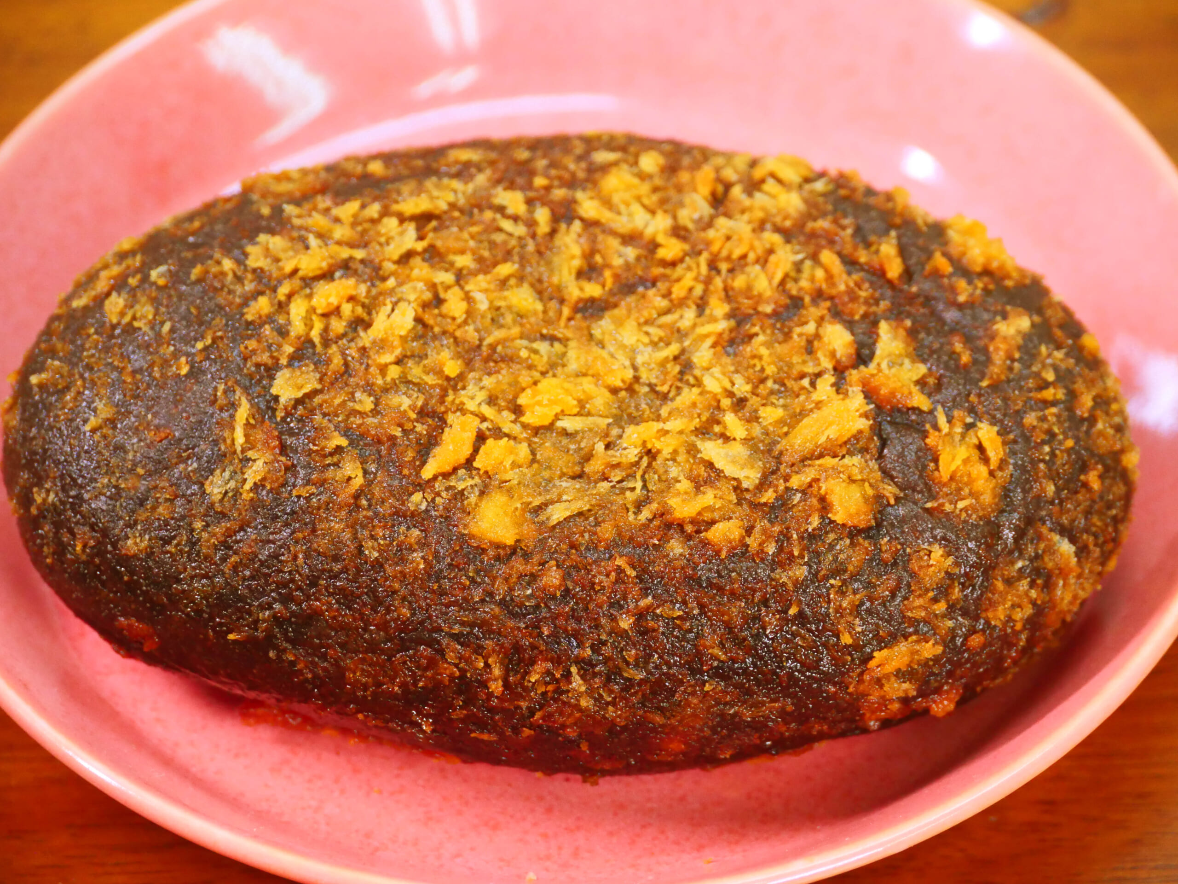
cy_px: 442
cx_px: 589
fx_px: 9529
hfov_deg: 7.1
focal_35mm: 280
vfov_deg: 5.3
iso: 2500
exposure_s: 1/320
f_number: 5.8
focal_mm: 140
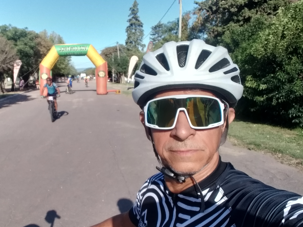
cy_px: 136
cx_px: 101
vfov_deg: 35.8
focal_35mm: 40
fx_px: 350
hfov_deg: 46.1
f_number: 1.9
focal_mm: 2.53
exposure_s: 1/3614
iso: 40
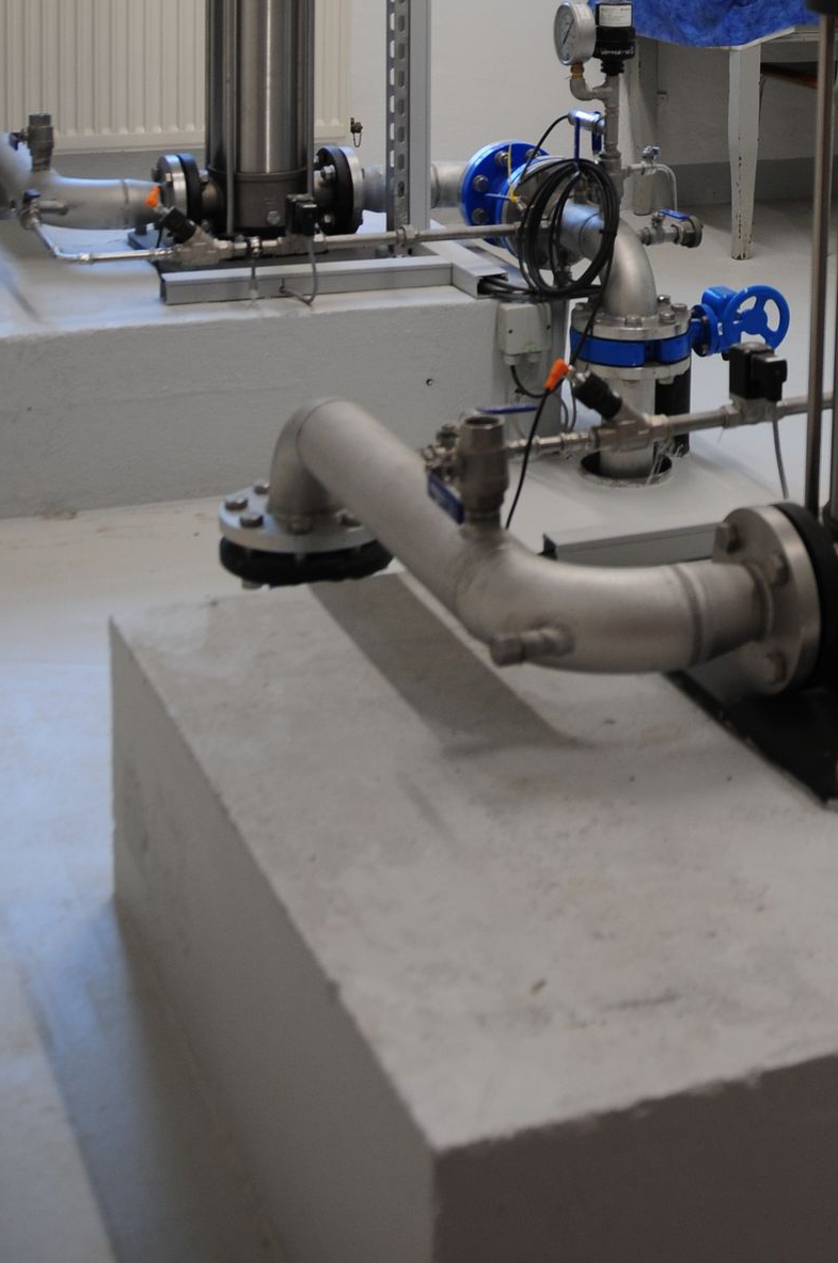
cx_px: 764
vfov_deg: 33.3
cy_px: 8
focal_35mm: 55
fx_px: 1926
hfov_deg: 23.8
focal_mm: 18
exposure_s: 1/40
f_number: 3.5
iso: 200
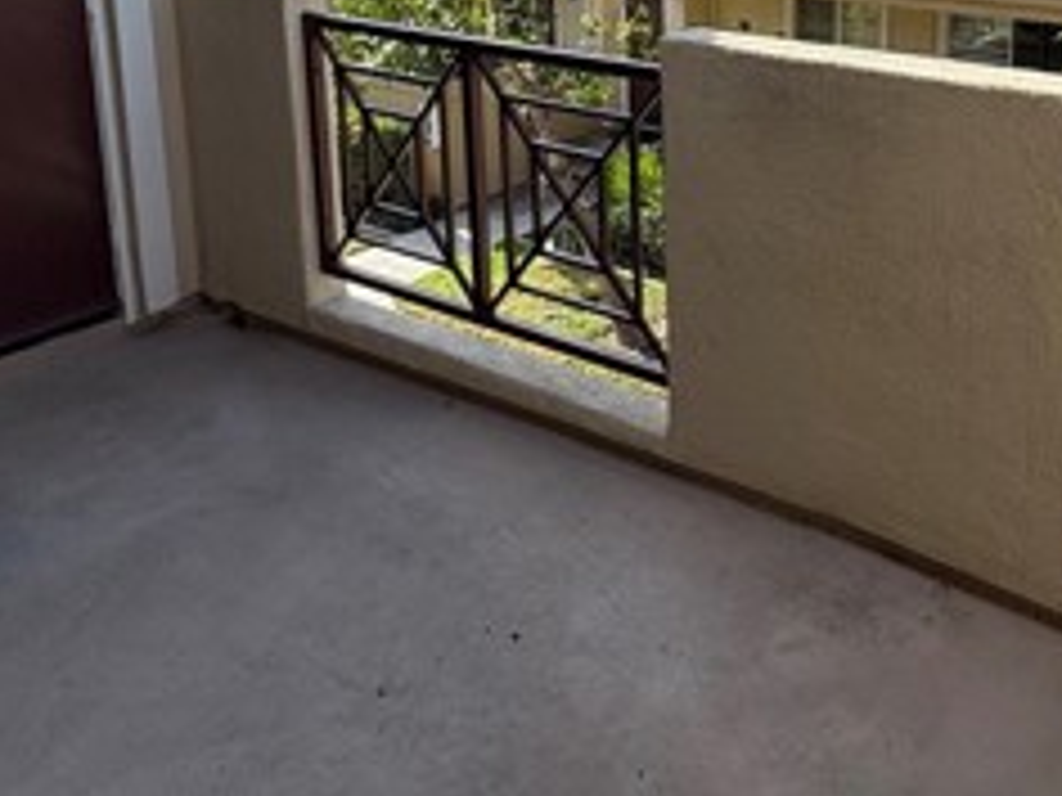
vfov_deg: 34.5
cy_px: 9
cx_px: 846
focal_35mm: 38
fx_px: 1166
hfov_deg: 46.5
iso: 64
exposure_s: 1/779
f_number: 2.2
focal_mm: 2.22
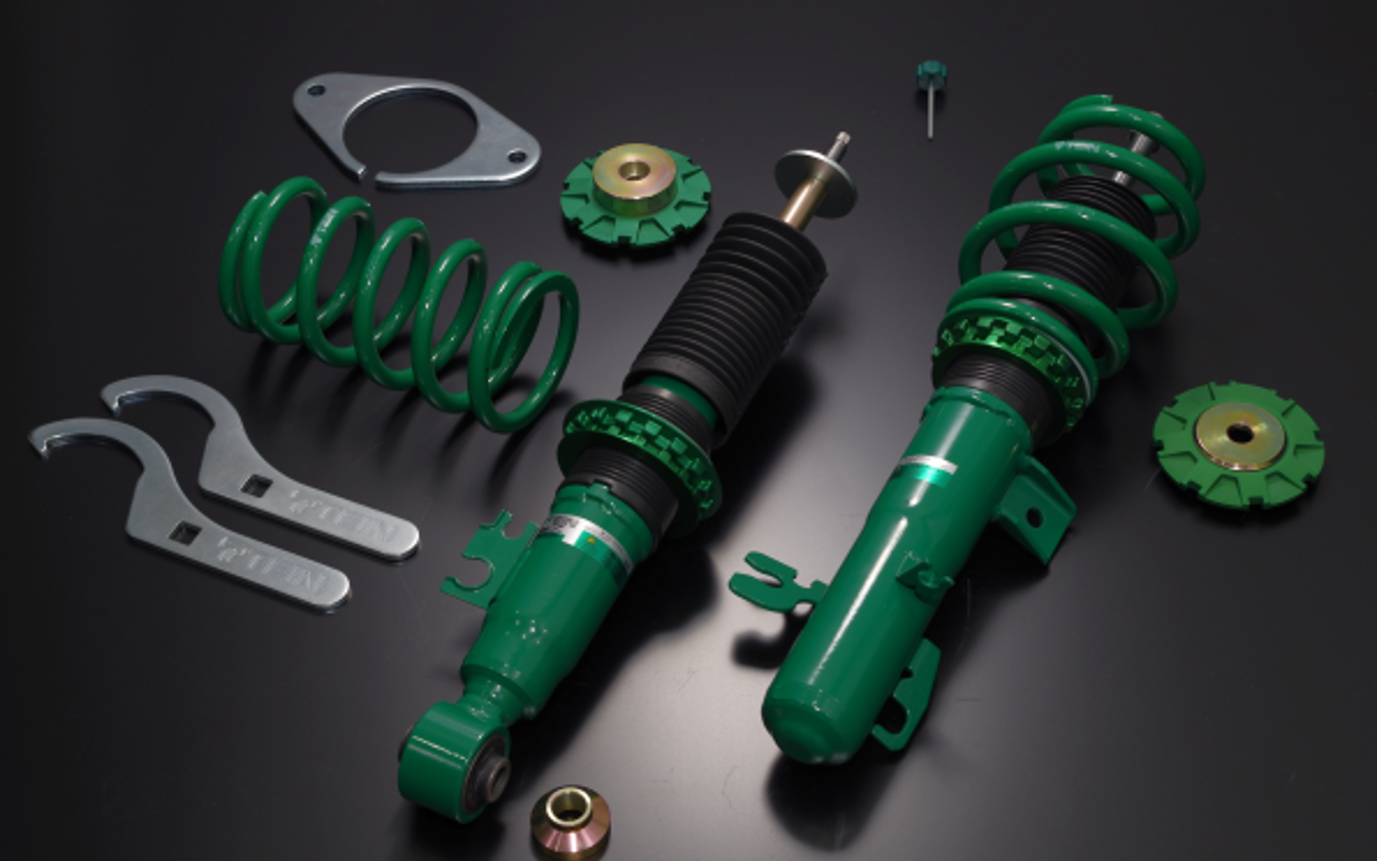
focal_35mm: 62
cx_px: 694
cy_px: 442
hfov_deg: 33.0
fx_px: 2327
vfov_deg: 21.0
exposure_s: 1/30
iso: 100
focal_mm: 40
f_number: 8
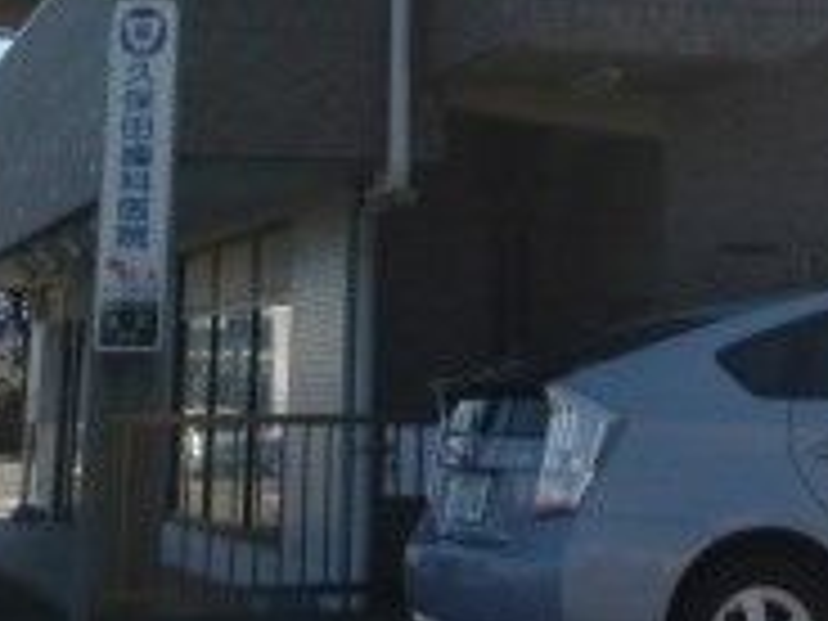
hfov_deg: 22.3
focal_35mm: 87
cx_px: 608
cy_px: -297
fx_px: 2081
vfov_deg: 15.7
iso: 100
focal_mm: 4.5
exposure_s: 1/1000
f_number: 3.1
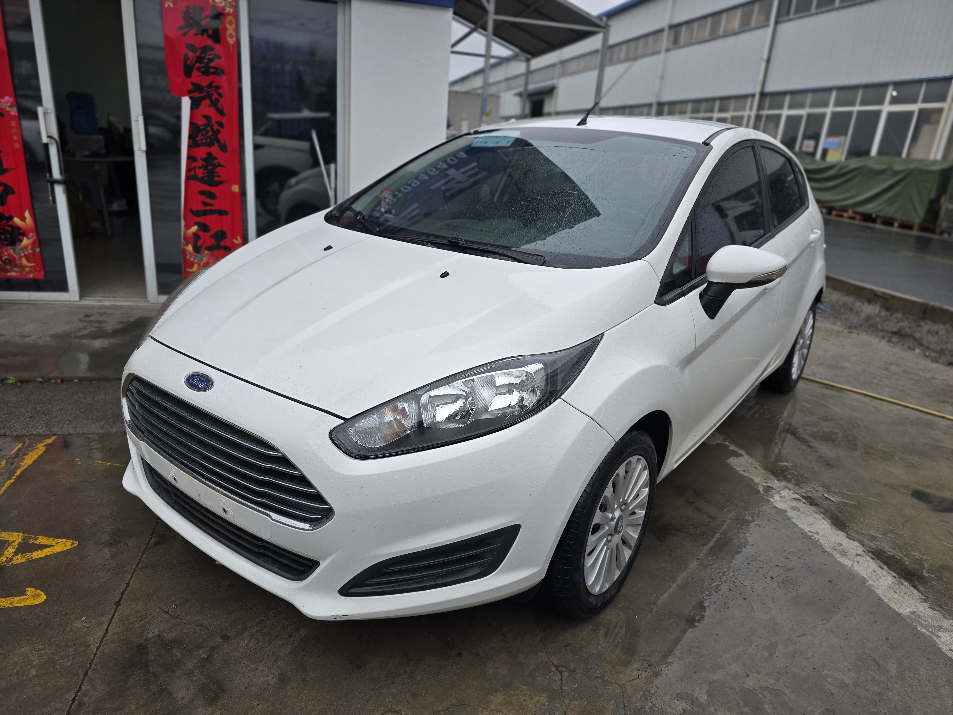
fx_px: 633
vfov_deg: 58.9
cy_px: 358
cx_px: 476
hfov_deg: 73.9
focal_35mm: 23
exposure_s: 1/162
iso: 12
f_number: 1.7
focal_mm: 6.3
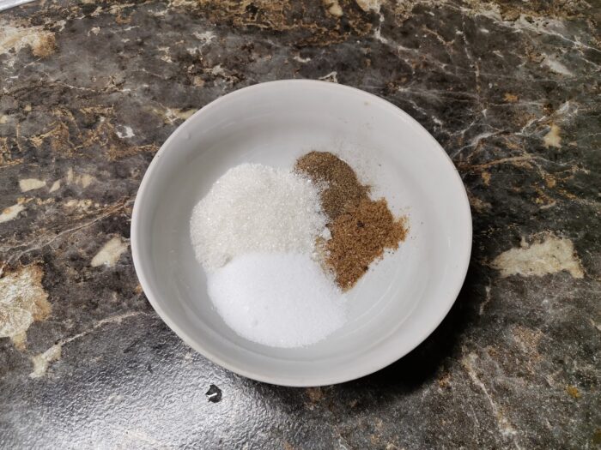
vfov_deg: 53.1
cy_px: 225
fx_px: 451
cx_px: 300
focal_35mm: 26
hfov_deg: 67.3
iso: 80
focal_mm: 4.75
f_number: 1.8
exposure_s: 1/100
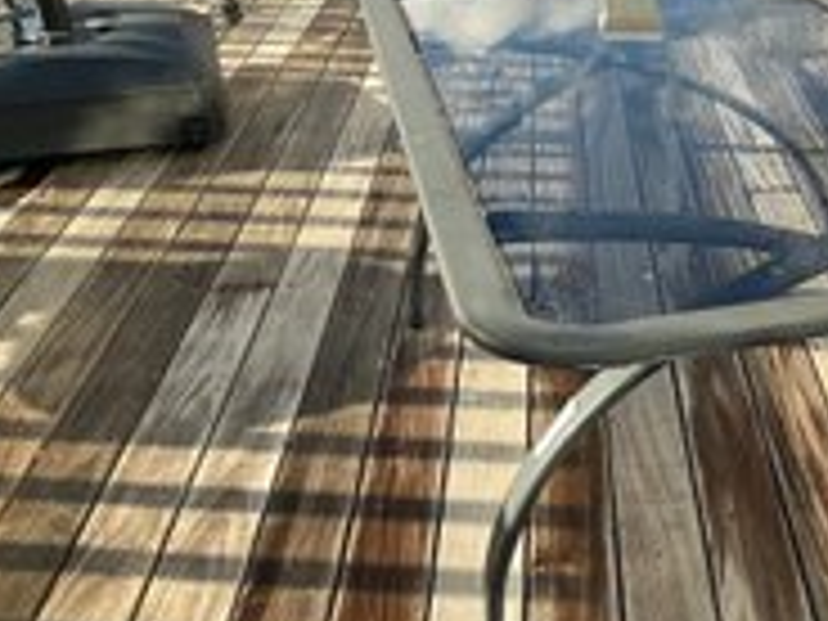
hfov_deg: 33.6
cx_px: 749
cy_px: 362
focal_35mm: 54
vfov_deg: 27.0
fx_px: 1292
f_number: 1.8
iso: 16
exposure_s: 1/259
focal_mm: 3
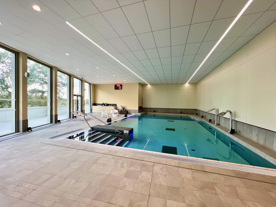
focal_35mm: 13
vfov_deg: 89.9
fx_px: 104
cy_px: 104
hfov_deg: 106.2
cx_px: 138
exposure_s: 1/111
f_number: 1.8
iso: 50
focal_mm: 1.57
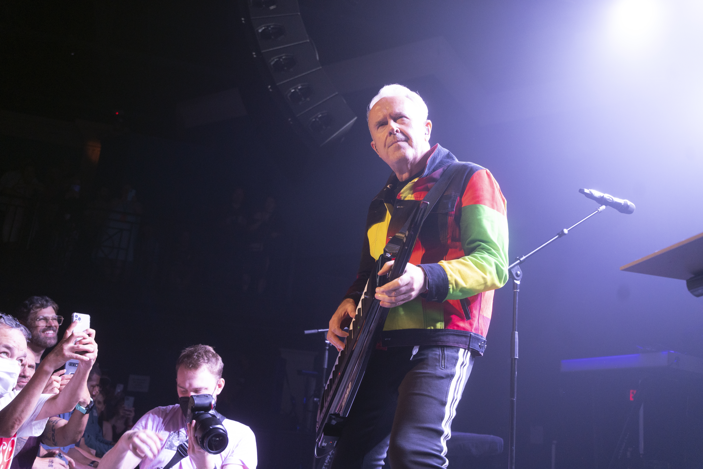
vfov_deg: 40.0
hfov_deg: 57.2
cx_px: 352
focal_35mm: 33
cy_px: 234
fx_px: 644
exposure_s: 1/320
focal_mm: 33
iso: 2500
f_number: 4
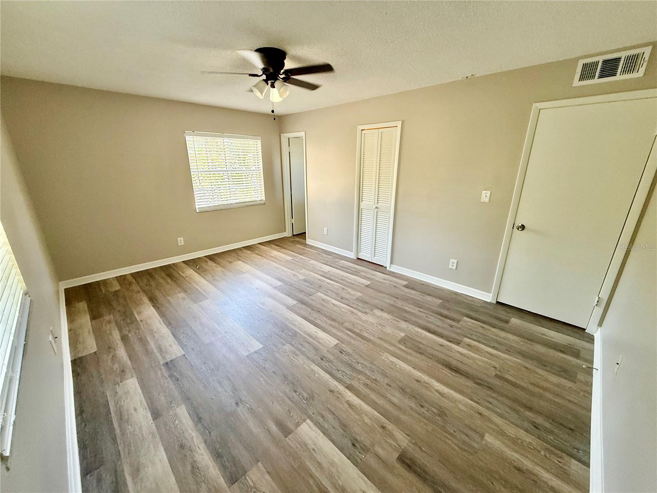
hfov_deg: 102.1
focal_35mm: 14
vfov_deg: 85.7
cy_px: 246
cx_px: 328
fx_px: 266
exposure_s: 1/99
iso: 160
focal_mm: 2.22
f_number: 2.2
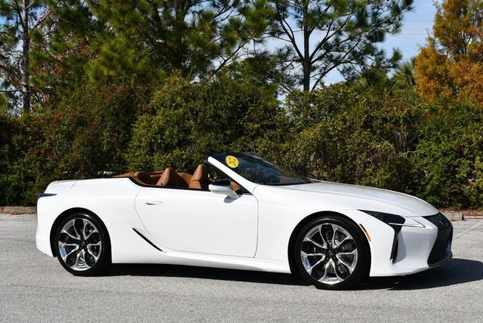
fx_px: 859
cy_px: 162
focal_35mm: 64
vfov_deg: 21.3
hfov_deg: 31.4
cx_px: 242
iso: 100
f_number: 10
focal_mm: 32
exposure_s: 1/400
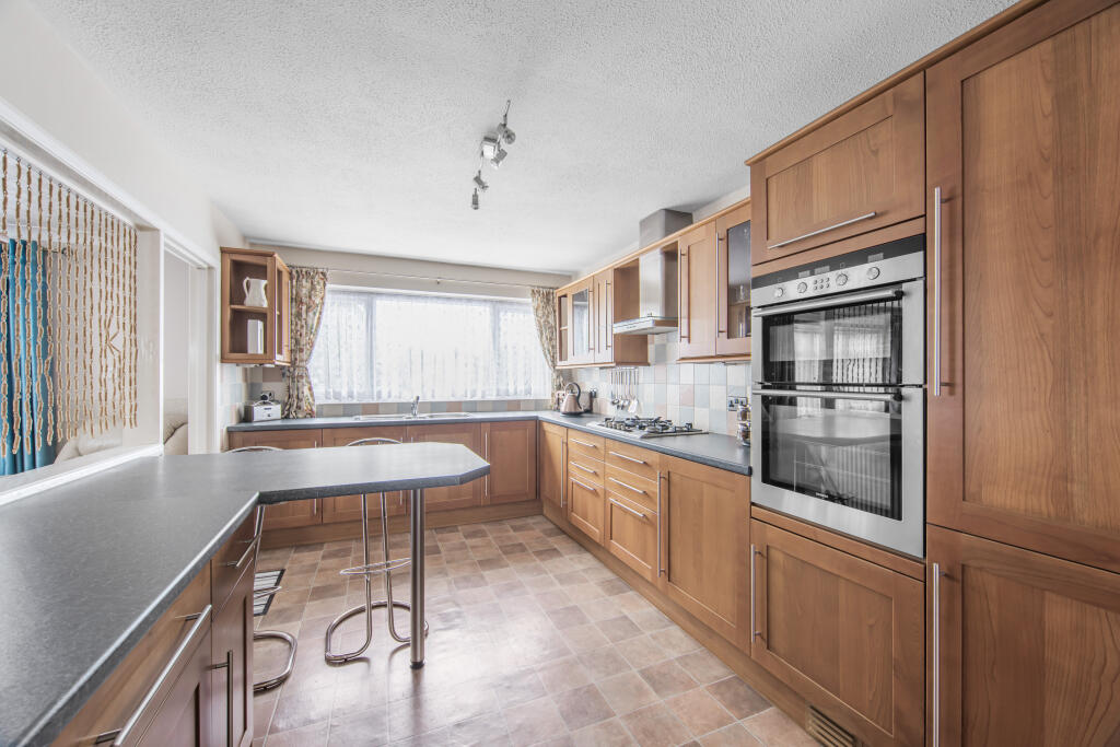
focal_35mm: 18
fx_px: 560
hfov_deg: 90.0
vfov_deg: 67.4
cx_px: 560
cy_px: 374
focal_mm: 18
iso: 64
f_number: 8
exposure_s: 1/4
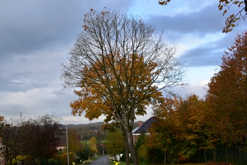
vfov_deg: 30.0
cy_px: 84
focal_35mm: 45
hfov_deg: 43.0
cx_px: 73
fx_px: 307
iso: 200
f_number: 11
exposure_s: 1/125
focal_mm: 21
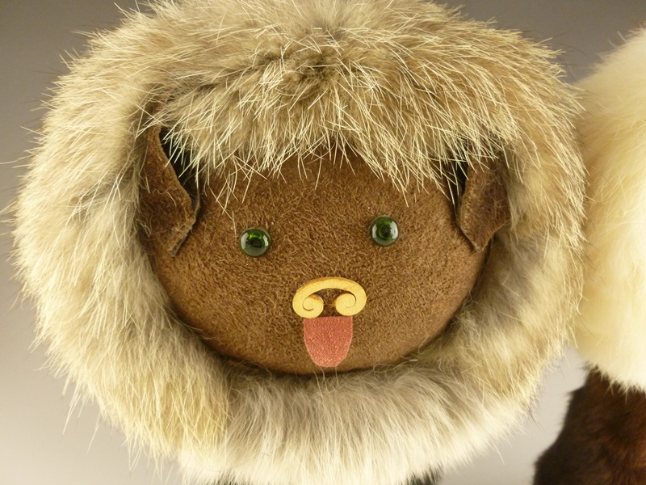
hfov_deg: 63.4
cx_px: 323
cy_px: 242
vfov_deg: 49.7
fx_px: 523
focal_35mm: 28
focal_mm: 5
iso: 400
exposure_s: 1/200
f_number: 3.3
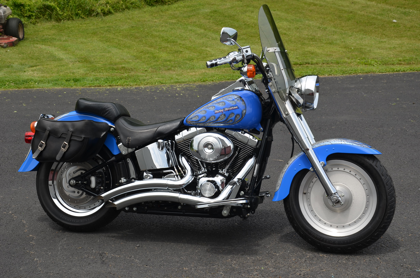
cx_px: 210
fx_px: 699
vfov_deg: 22.5
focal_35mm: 60
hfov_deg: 33.5
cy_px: 139
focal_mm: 40
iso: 110
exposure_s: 1/250
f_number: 8
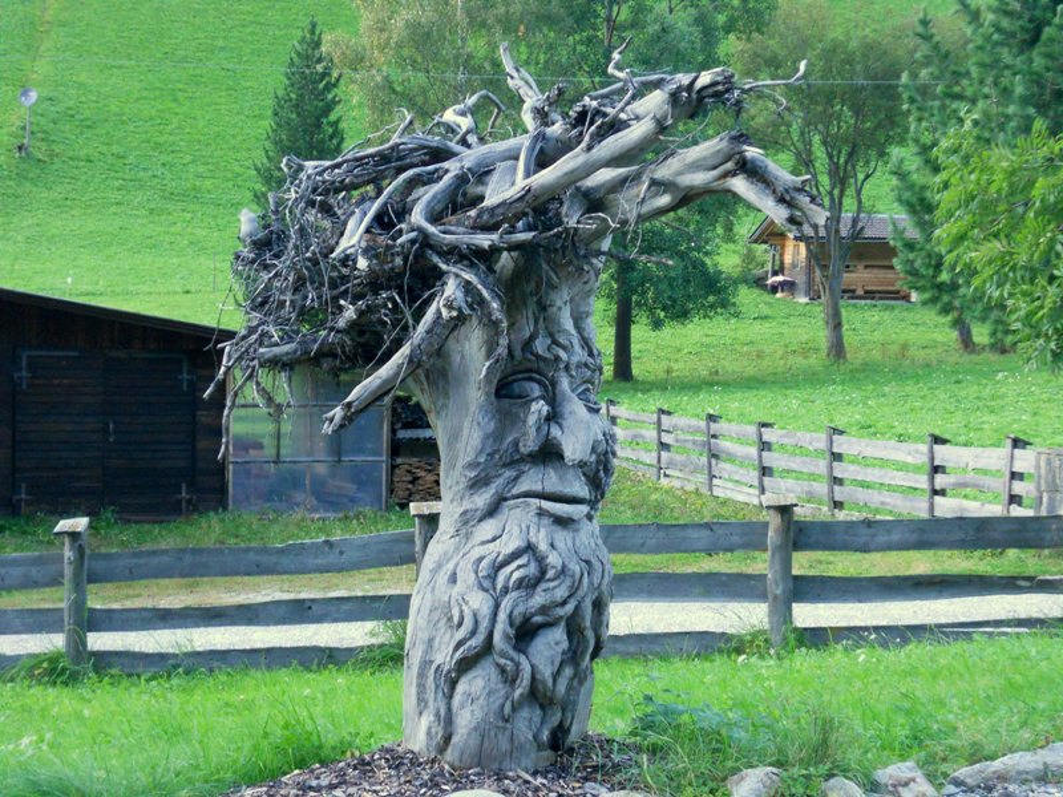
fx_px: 1996
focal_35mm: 65
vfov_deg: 22.6
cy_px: 398
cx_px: 532
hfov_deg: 29.8
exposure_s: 1/30
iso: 400
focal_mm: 11.7
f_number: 5.3
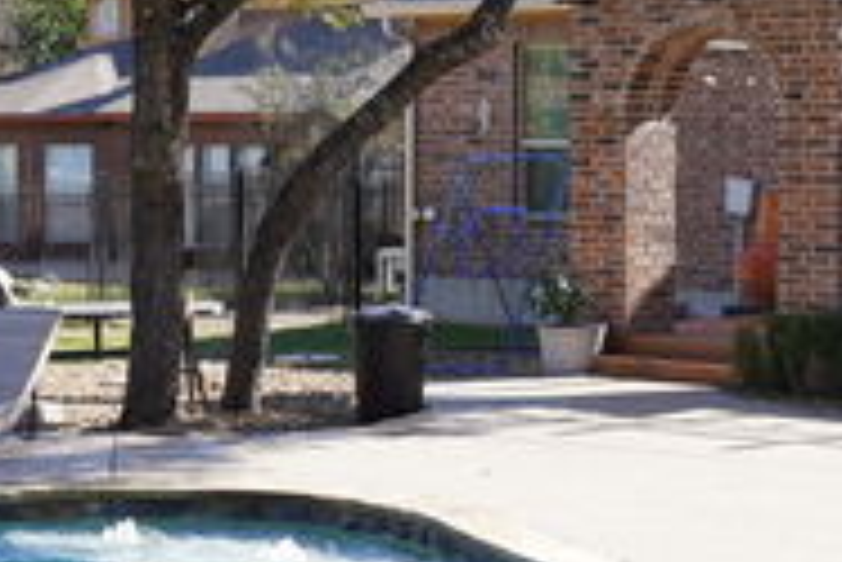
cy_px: 88
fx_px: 2809
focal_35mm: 120
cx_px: 563
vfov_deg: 11.4
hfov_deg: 17.0
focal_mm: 35
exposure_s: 1/400
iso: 160
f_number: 4.5
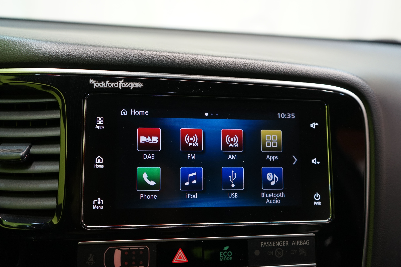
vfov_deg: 38.9
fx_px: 379
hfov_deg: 55.8
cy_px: 134
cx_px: 200
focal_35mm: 34
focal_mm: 34
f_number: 4
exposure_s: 1/30
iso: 800
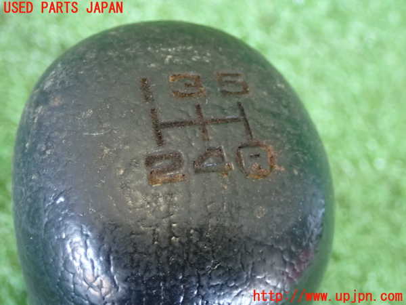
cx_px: 203
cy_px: 152
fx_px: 903
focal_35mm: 77
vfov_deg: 19.1
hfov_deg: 25.3
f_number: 4.1
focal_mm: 13.65
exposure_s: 1/20
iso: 1250
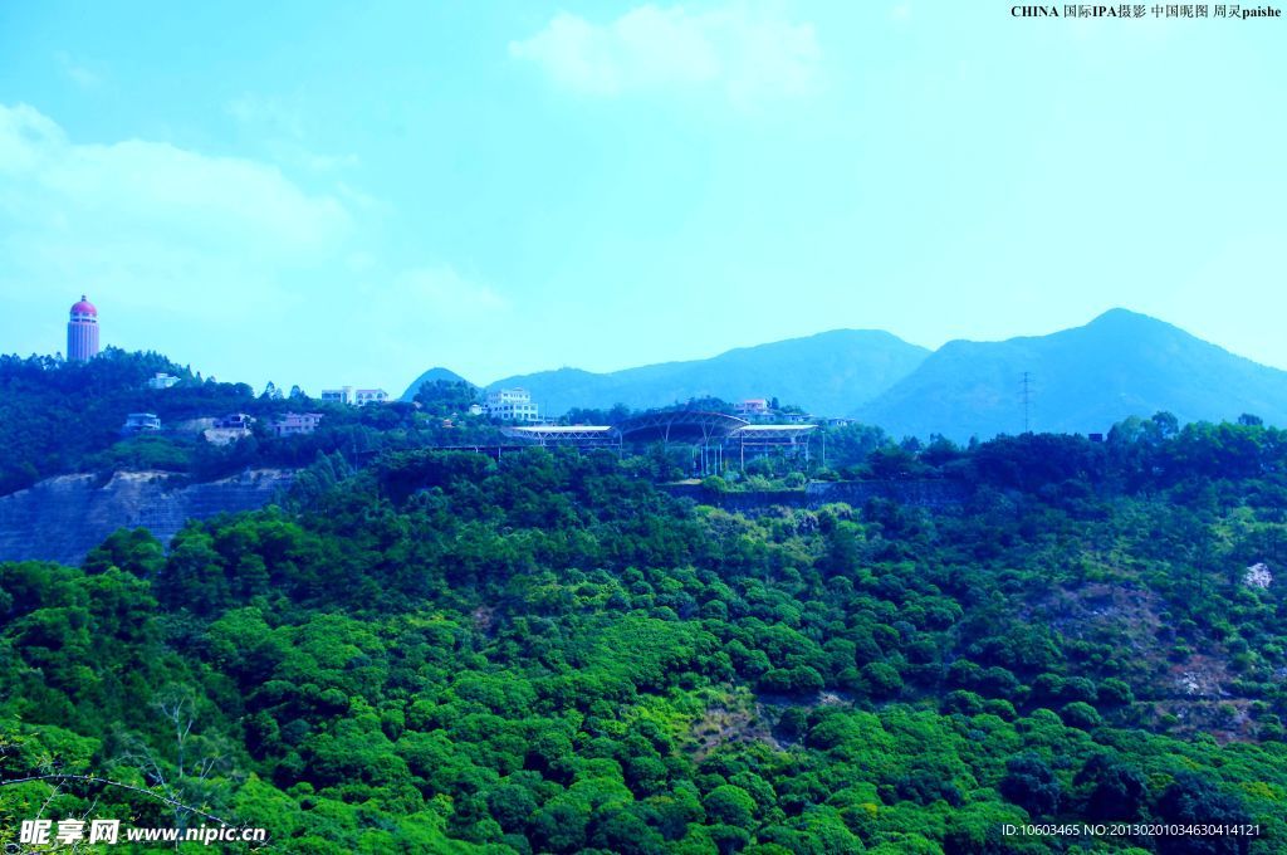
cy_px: 428
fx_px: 1071
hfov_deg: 62.0
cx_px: 644
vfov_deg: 43.5
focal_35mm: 30
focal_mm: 20
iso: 200
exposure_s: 1/200
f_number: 11
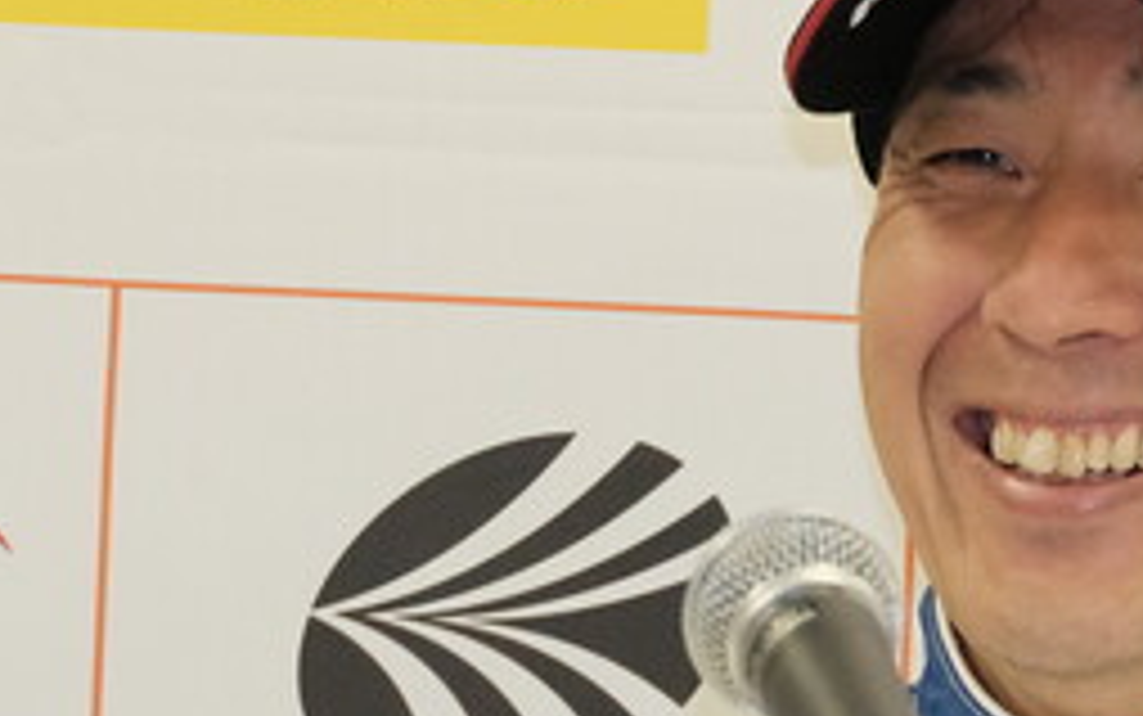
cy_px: 802
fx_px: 16268
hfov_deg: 4.0
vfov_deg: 2.5
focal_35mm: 522
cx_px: 806
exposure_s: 1/180
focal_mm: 120.6
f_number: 8
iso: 10000
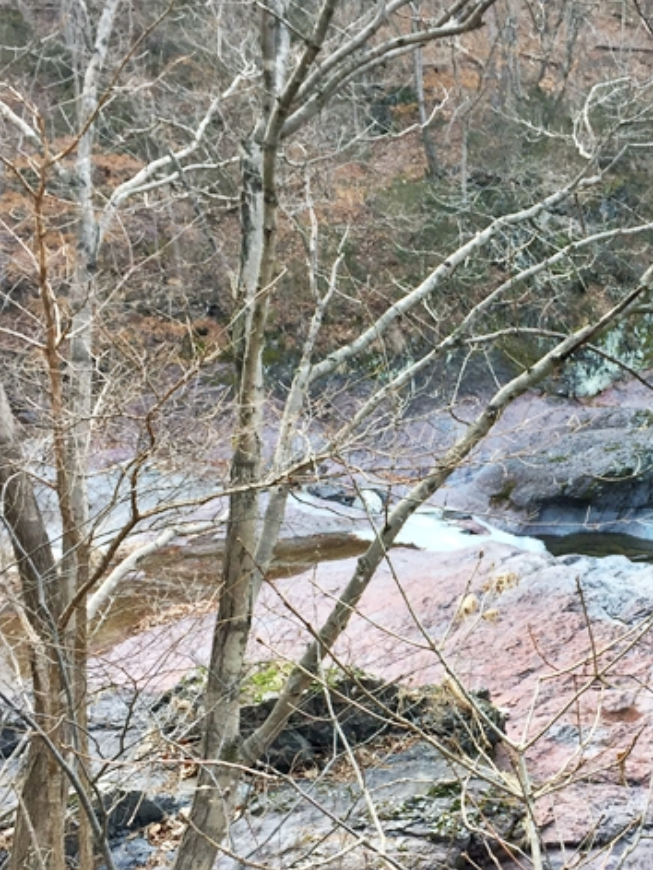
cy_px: 548
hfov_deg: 31.0
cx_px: 493
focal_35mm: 46
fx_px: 1157
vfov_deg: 40.9
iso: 50
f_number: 2.2
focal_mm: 4.15
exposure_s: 1/120
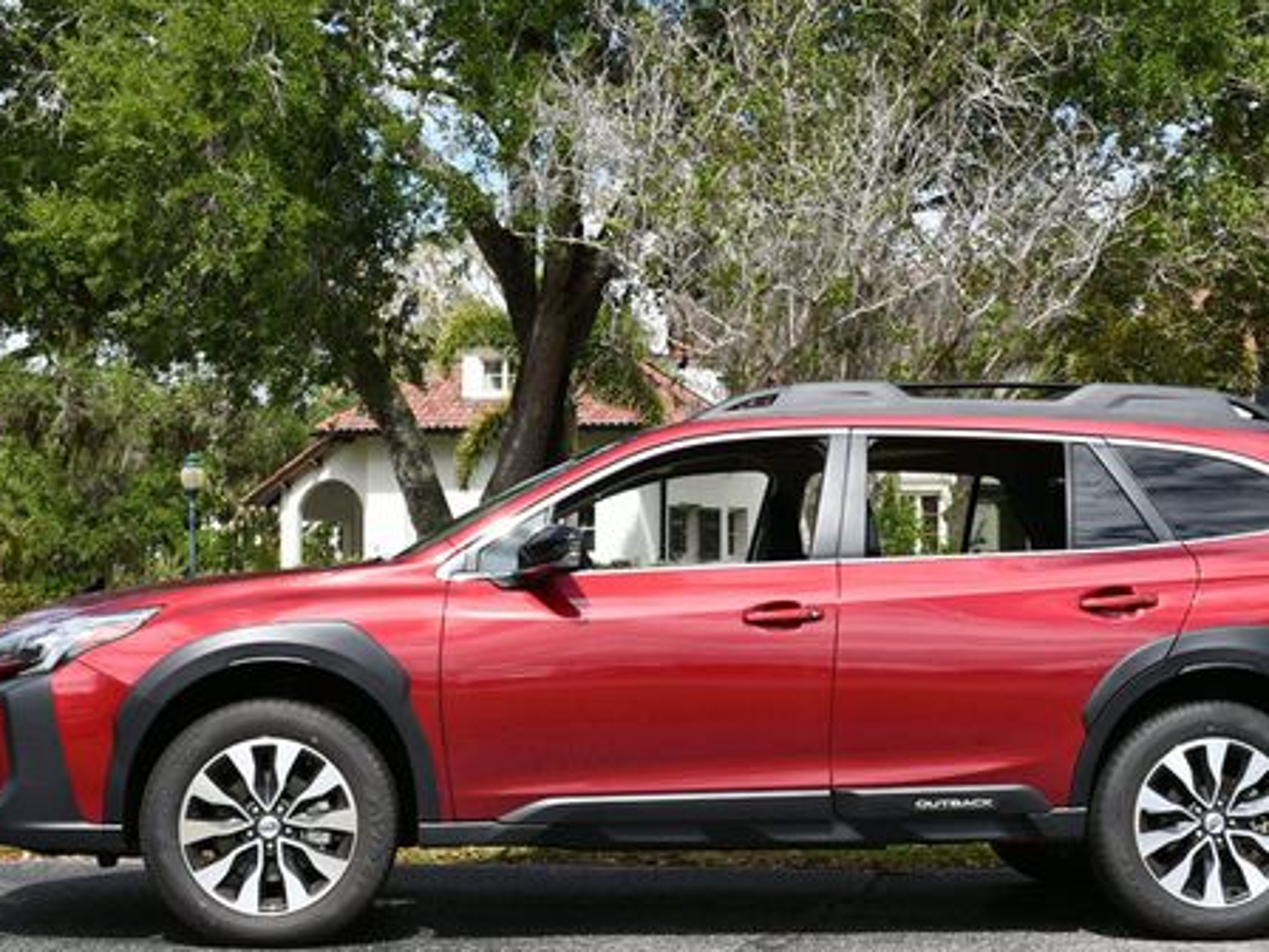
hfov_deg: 29.3
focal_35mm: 66
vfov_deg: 22.3
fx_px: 2420
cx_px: 728
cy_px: 445
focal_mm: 24
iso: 125
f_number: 8
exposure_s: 1/250
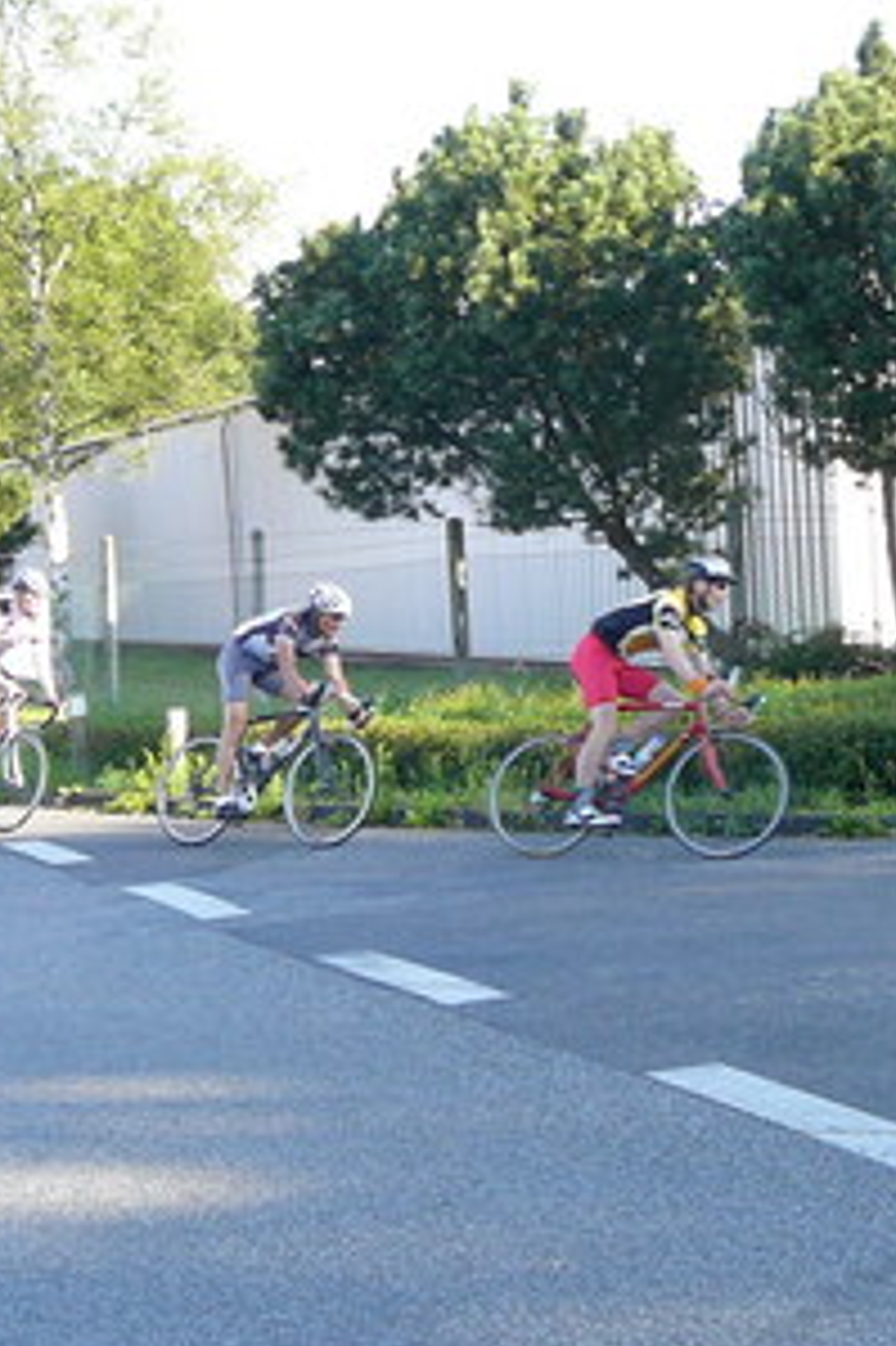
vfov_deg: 30.0
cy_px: 853
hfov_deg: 20.3
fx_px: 2504
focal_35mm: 67
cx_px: 522
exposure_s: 1/200
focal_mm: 5.2
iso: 100
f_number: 2.8
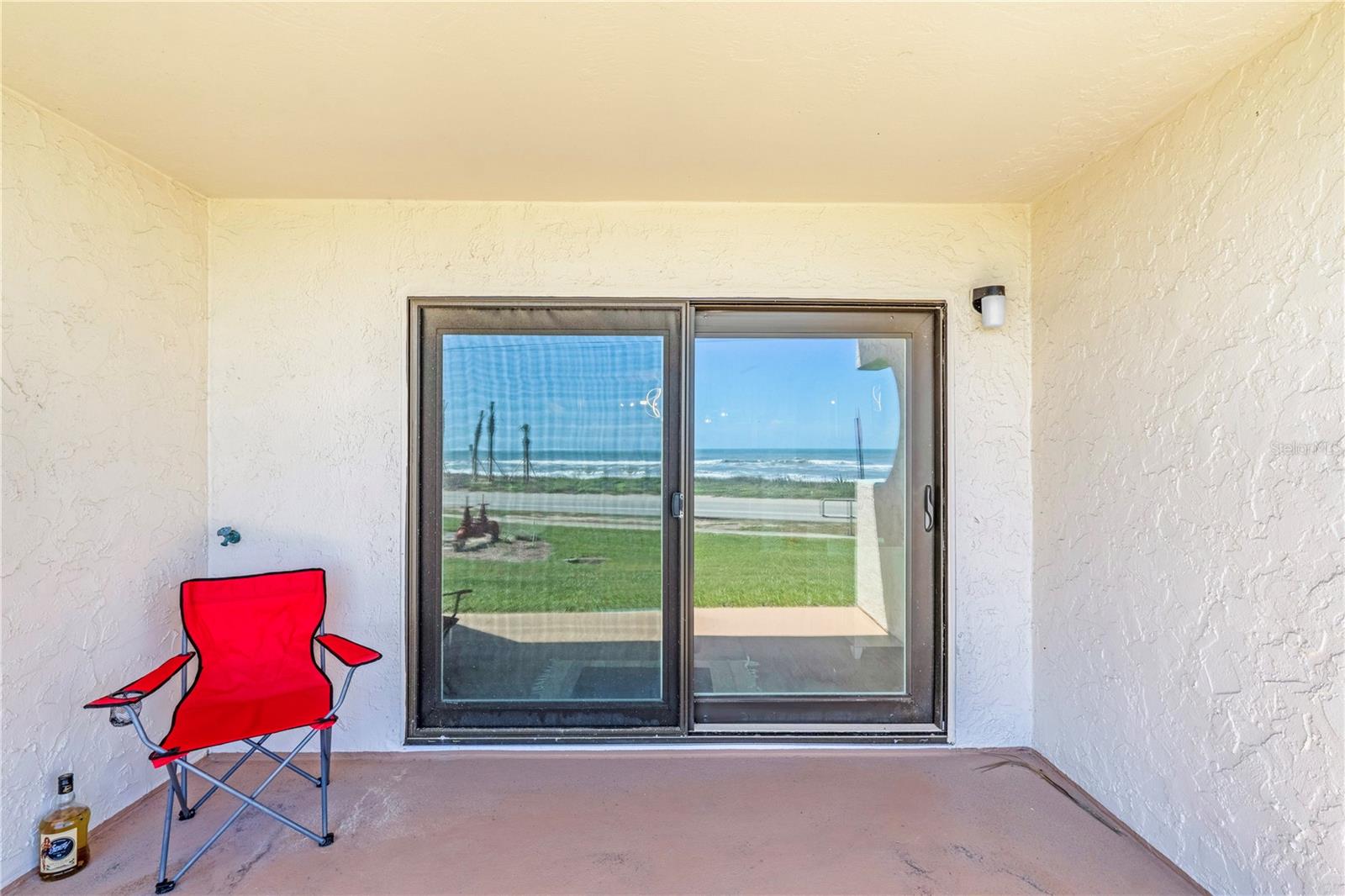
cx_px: 672
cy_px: 448
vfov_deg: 72.0
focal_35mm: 16
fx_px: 616
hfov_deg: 95.0
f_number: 9
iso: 250
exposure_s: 1/2500
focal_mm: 11
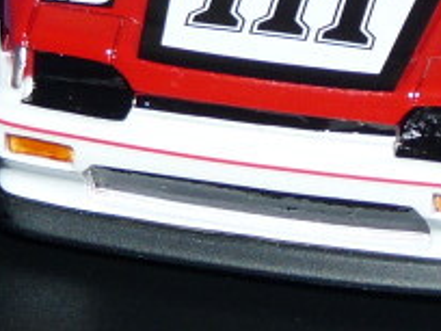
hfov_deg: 5.2
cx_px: 396
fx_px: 4867
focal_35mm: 382
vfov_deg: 3.9
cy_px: -184
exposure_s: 1/80
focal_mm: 12.4
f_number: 4
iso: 100
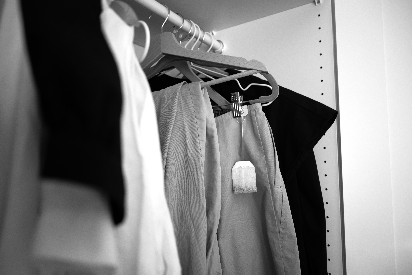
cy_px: 138
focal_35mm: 24
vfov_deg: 53.2
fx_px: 275
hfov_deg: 73.7
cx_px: 206
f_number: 4
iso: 100
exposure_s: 1/25
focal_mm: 24
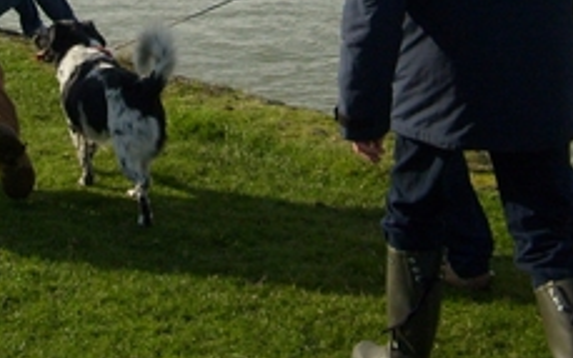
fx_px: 1514
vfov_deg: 13.0
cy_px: -103
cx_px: 288
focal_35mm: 97
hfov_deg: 21.4
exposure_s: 1/350
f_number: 7.1
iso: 80
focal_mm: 5.8
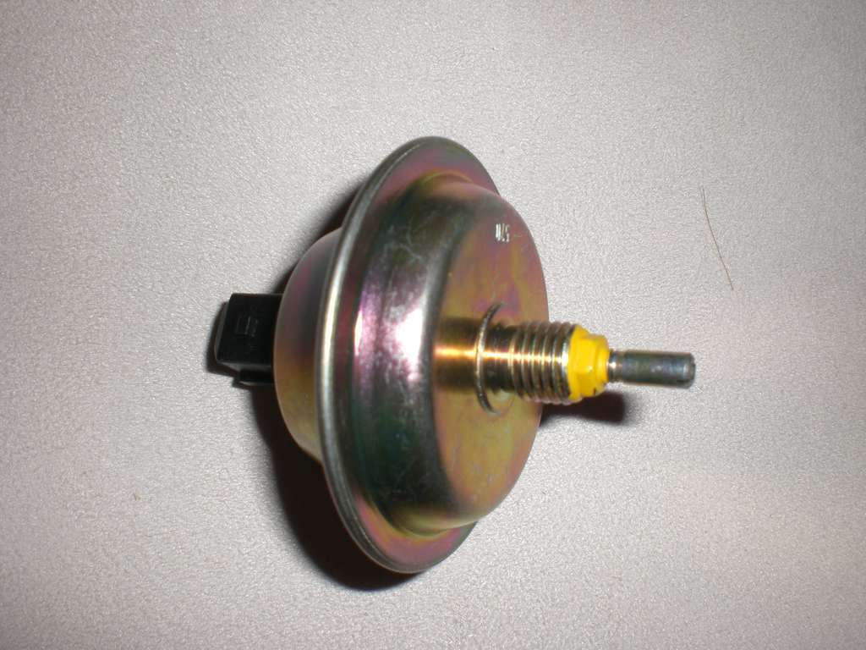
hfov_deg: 49.0
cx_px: 433
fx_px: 951
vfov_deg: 37.7
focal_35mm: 38
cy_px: 325
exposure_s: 1/60
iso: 50
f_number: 4.4
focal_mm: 6.3
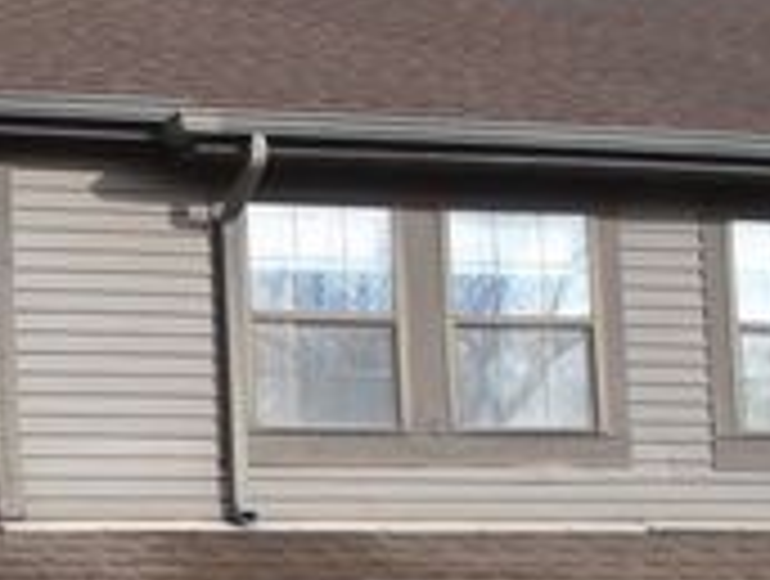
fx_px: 2341
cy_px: 650
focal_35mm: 105
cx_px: -248
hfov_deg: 17.5
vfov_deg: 13.8
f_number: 3.8
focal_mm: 6.4
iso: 100
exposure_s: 1/640
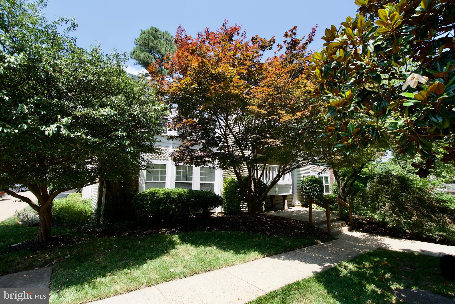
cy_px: 152
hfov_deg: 100.4
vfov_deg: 77.3
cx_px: 228
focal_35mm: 15
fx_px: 190
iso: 320
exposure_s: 1/500
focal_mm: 10
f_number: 7.1
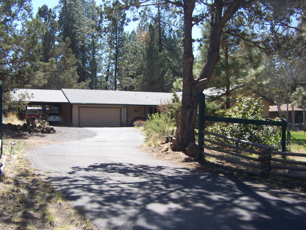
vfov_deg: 37.7
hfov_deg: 49.0
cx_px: 153
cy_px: 115
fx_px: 336
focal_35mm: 38
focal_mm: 6.3
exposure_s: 1/500
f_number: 2.8
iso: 80
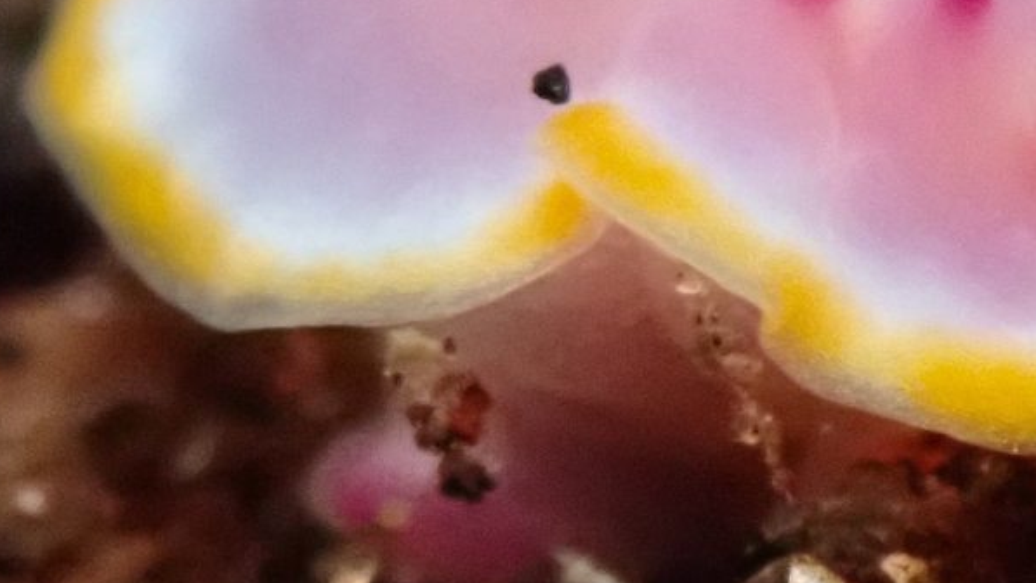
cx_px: 831
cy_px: 63
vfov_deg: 5.8
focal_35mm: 208
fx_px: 5715
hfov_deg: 10.3
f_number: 18
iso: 1600
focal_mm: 18
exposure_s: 1/500
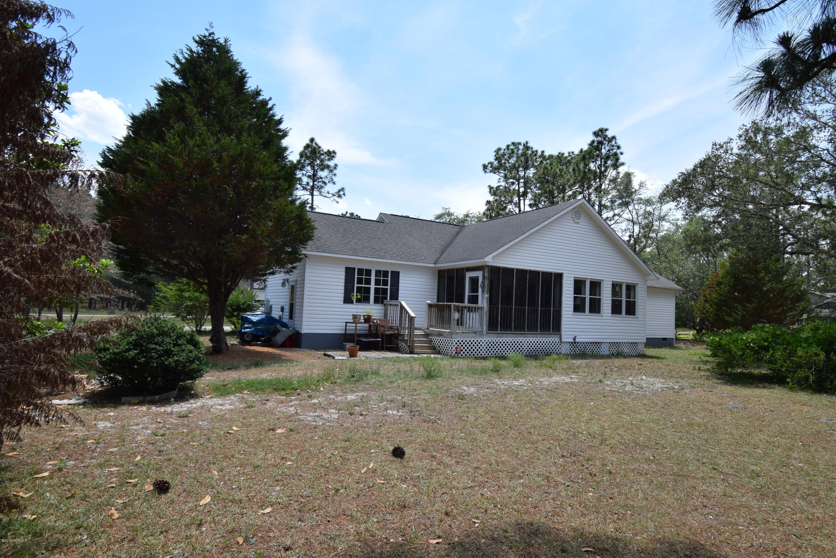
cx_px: 418
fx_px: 453
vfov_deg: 63.2
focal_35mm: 20
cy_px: 279
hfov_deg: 85.4
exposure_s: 1/320
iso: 200
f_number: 9
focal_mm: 13
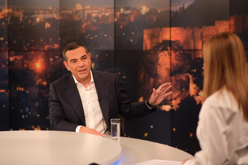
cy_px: 82
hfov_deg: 16.0
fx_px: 882
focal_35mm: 128
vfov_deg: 10.7
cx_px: 124
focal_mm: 85
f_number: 1.8
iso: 320
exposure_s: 1/250
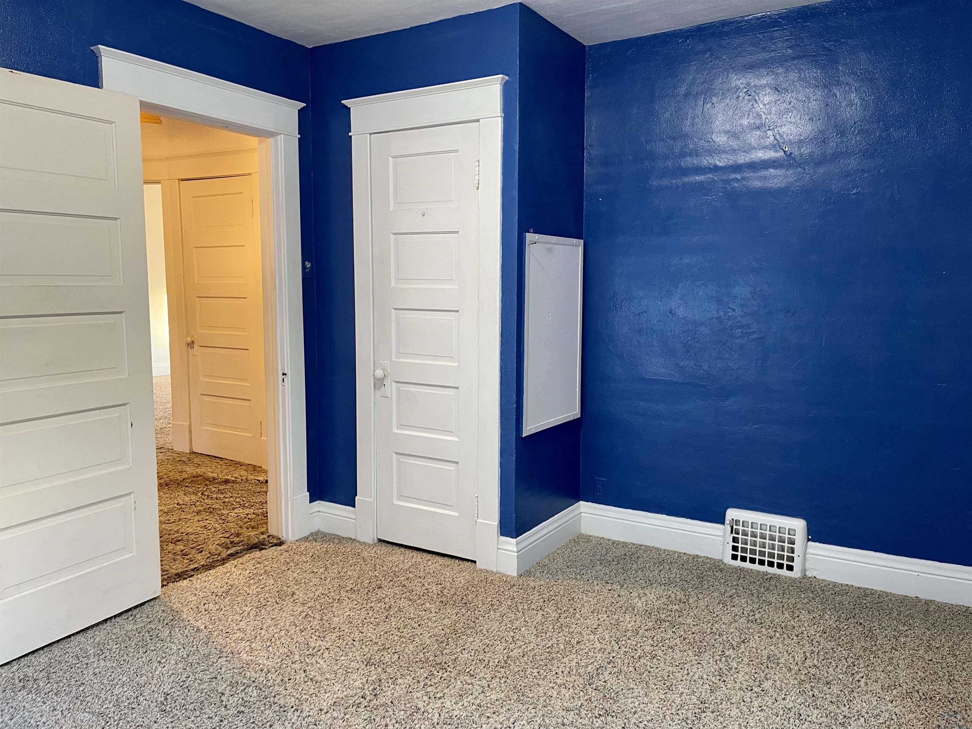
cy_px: 364
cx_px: 486
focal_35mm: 25
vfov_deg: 54.9
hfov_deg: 69.4
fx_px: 702
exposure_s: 1/60
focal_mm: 5.1
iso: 250
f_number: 1.6
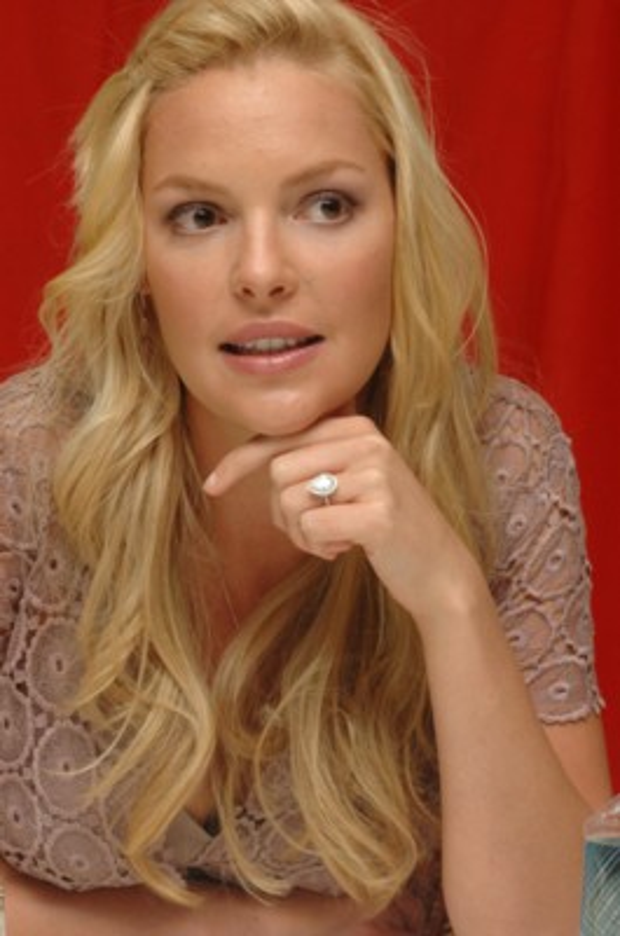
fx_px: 3113
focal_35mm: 120
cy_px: 468
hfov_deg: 11.4
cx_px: 310
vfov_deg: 17.1
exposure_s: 1/320
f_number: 11
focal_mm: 80
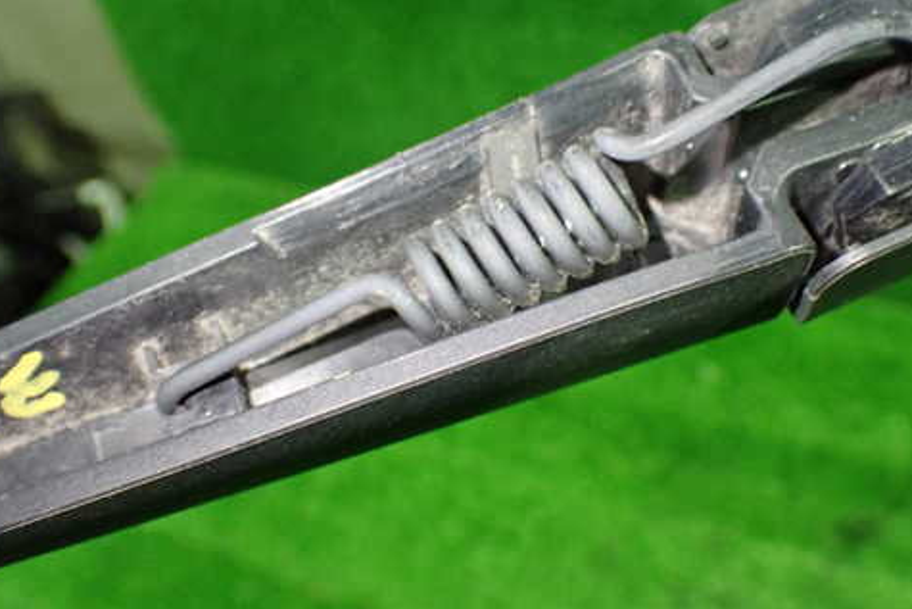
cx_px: 518
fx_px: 1064
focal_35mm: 42
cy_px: 292
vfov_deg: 31.9
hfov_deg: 46.3
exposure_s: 1/30
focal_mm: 5.79
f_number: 2.4
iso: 800
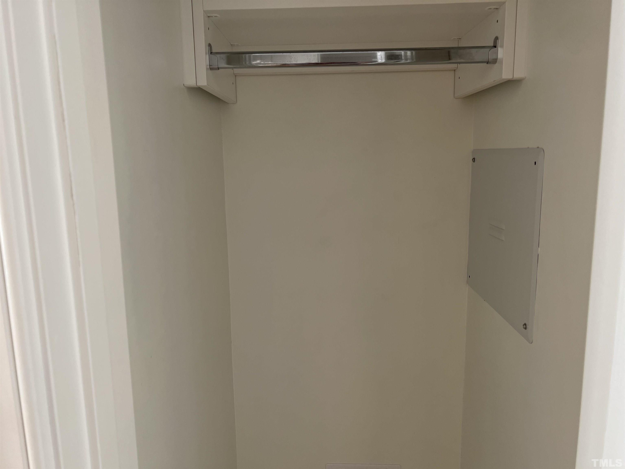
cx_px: 312
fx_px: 469
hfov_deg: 67.3
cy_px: 234
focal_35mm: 26
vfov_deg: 53.1
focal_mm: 5.7
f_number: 1.5
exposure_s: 1/60
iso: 80
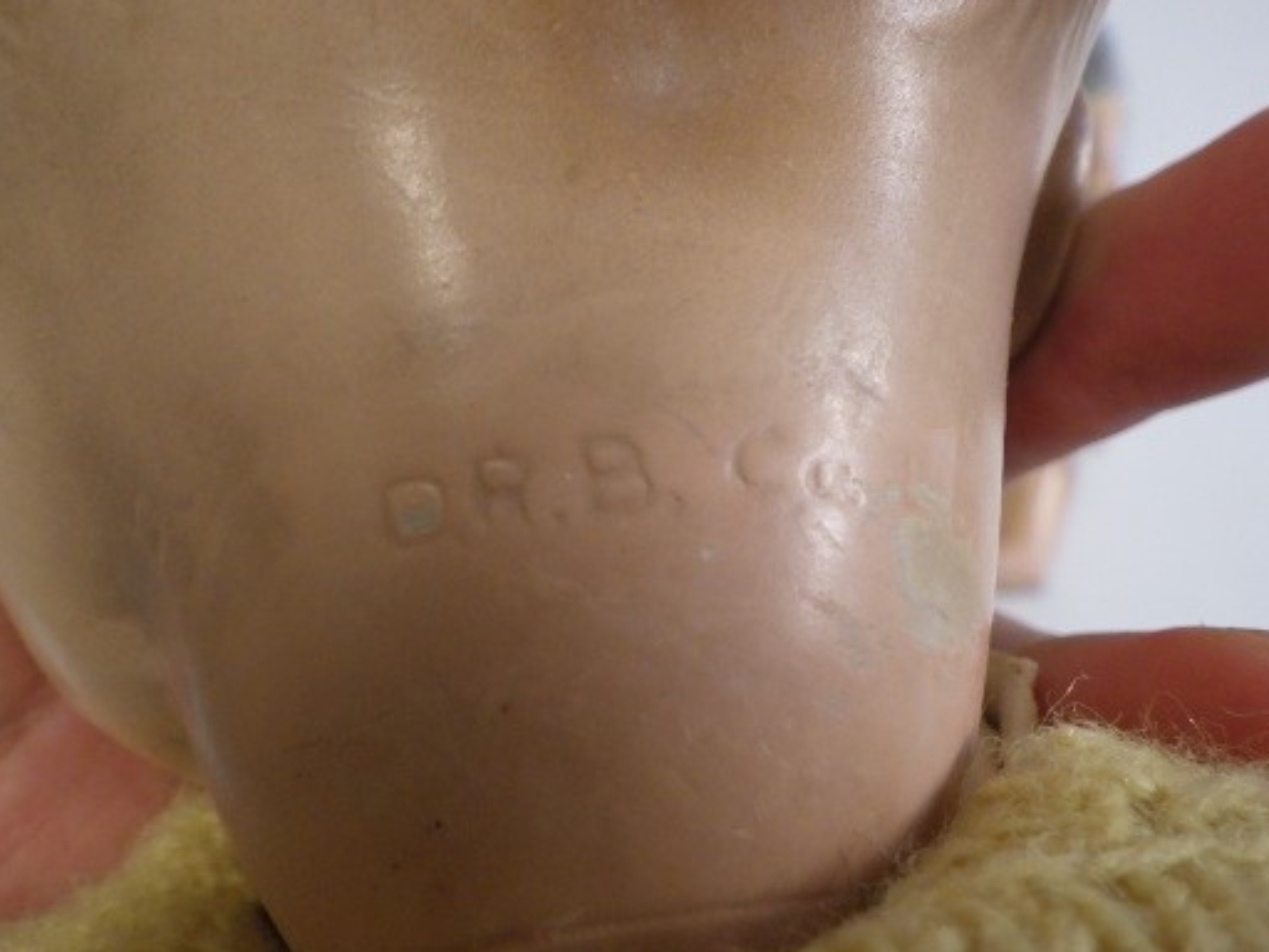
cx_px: 612
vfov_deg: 40.7
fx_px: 1283
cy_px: 503
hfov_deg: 52.6
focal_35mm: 35
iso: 500
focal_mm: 5
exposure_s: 1/45
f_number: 3.5
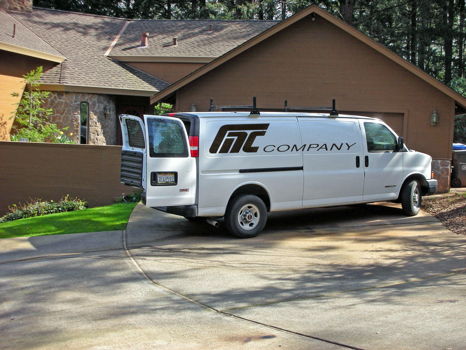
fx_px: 619
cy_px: 175
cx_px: 233
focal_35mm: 46
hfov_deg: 41.2
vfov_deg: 31.5
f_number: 3.5
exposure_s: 1/169
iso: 50
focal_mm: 7.7
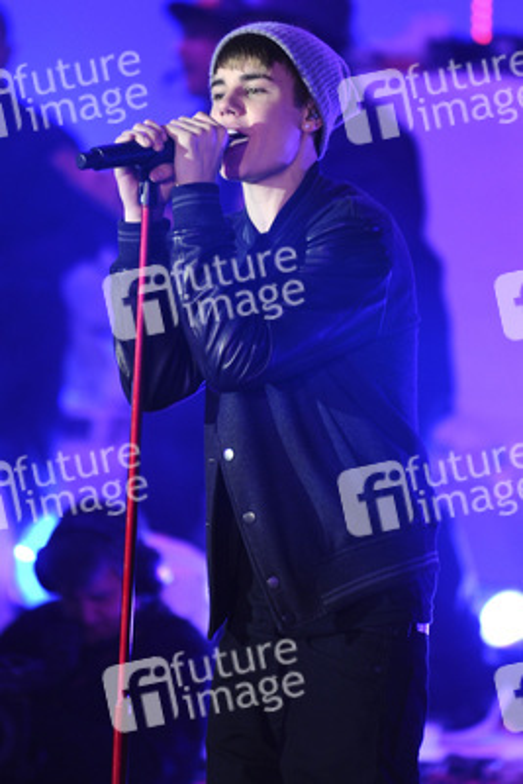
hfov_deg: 4.6
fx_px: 6531
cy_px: 392
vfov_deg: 6.9
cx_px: 262
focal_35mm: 300
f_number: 2.8
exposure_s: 1/200
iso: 640
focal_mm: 200
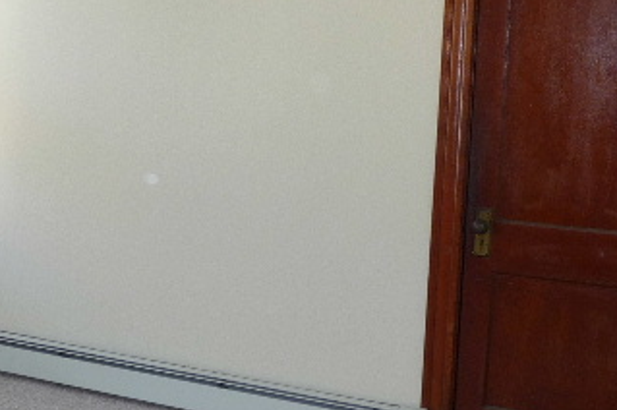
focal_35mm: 64
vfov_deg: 21.1
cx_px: 132
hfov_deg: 30.7
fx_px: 1096
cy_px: 117
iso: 160
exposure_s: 1/30
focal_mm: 4.7
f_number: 3.3
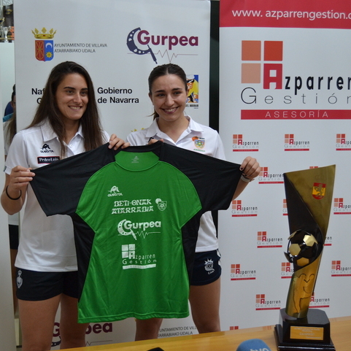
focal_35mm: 50
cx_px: 122
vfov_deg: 34.0
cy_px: 176
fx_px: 574
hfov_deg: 33.8
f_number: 4
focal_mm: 26
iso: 640
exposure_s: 1/60
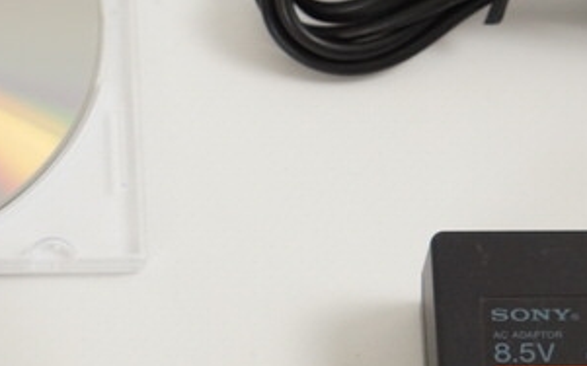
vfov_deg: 4.3
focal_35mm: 305
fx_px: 4878
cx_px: 82
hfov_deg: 6.9
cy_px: 479
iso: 640
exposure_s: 1/80
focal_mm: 50
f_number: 6.3
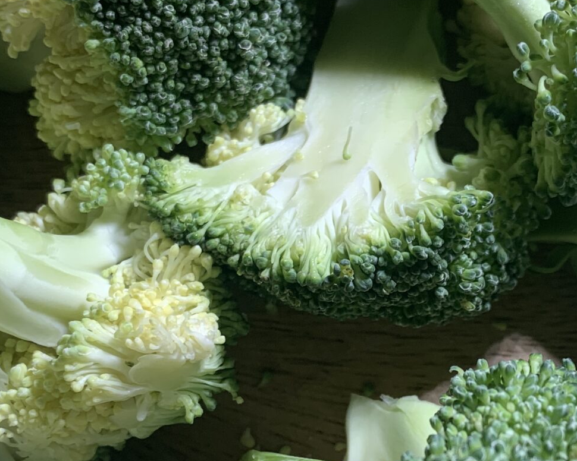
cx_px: 417
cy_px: 305
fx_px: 1144
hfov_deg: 28.0
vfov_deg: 22.7
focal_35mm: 67
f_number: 1.8
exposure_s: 1/100
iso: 32
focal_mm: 4.25
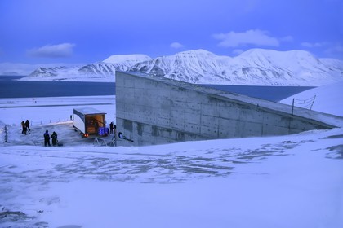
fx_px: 267
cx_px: 172
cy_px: 114
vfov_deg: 46.4
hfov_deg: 65.5
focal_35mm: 28
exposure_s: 1/60
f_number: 5
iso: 1600
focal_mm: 28
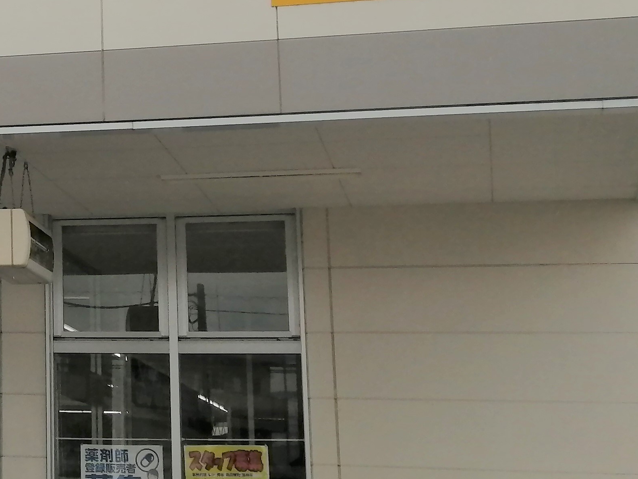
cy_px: 22
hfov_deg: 17.8
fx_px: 1769
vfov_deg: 15.2
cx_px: -377
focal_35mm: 96
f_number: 1.8
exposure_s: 1/974
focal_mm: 3.62
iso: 50
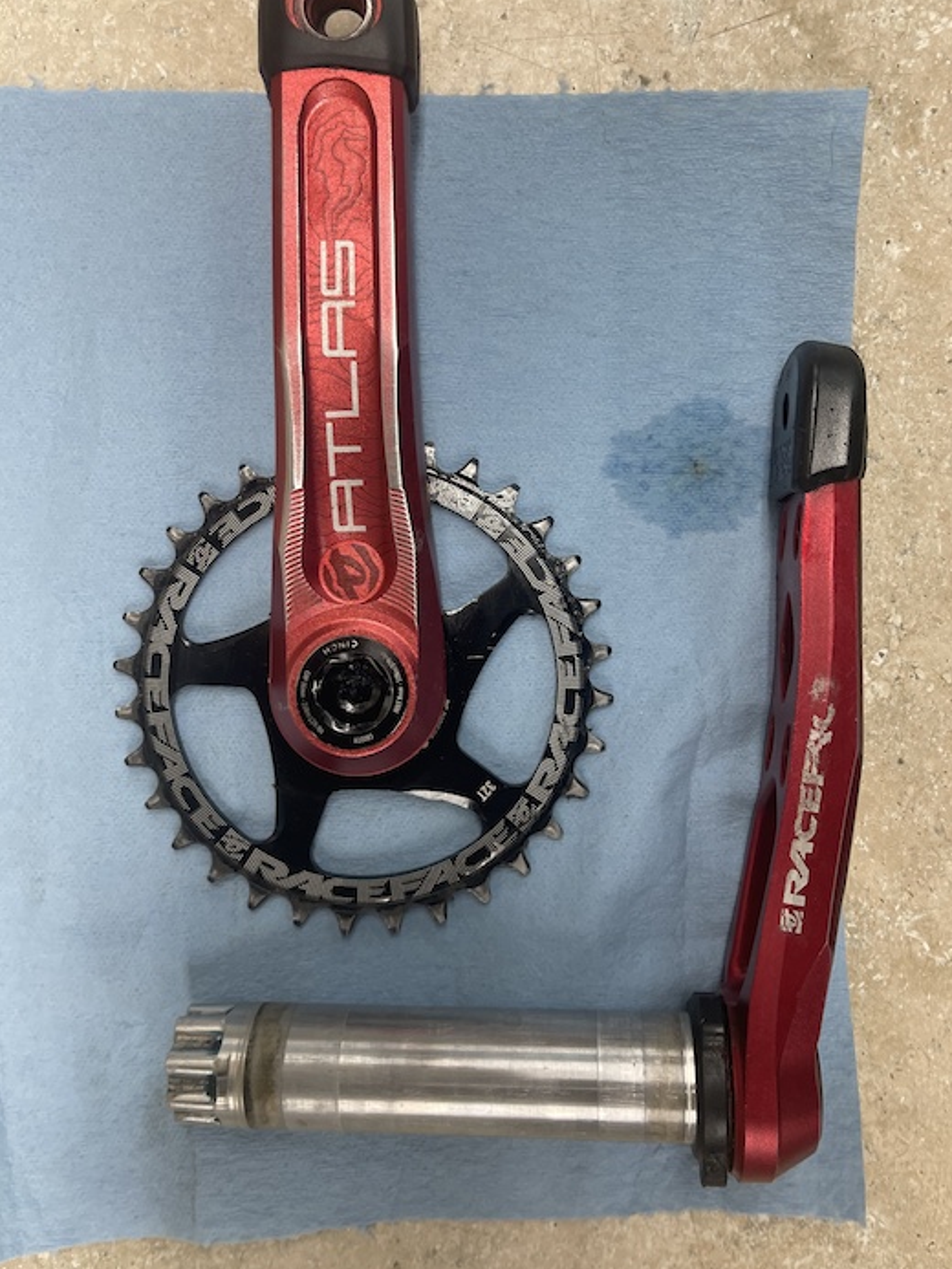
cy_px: 555
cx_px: 505
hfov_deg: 46.8
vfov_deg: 59.8
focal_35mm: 30
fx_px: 1100
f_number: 1.6
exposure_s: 1/120
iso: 64
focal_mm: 5.1
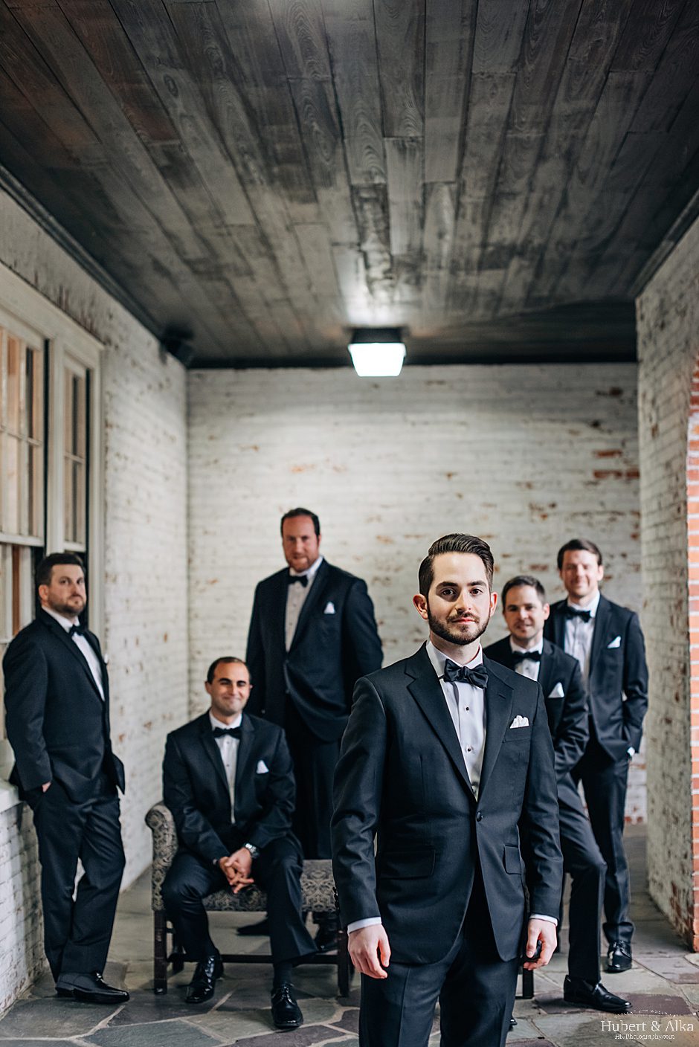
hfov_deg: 27.0
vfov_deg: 39.6
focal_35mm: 50
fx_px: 1455
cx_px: 350
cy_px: 524
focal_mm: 50
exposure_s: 1/100
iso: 400
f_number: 2.5
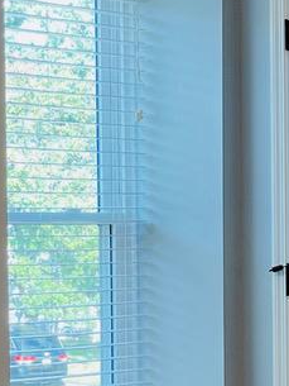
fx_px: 1402
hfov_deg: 11.7
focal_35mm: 126
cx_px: 244
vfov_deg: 15.5
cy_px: 305
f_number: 1.6
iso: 80
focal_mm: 5.1
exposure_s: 1/120
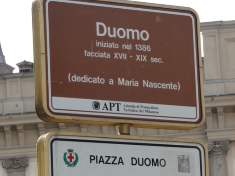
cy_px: 117
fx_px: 1493
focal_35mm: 220
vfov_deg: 6.7
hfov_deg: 9.0
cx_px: 117
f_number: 5
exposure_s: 1/250
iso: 100
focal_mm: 27
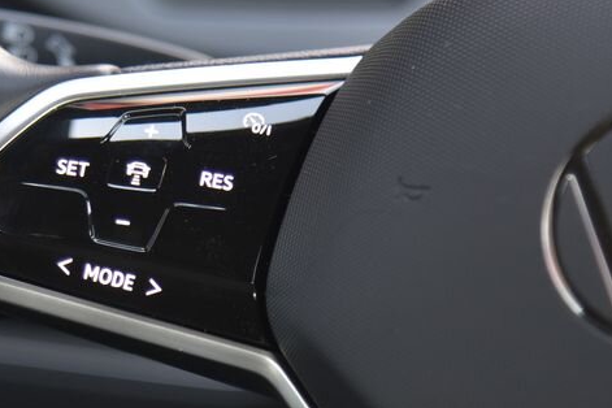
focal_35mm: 261
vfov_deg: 5.3
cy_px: 191
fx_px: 4437
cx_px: 162
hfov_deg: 7.9
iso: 500
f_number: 4
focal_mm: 120
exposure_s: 1/60
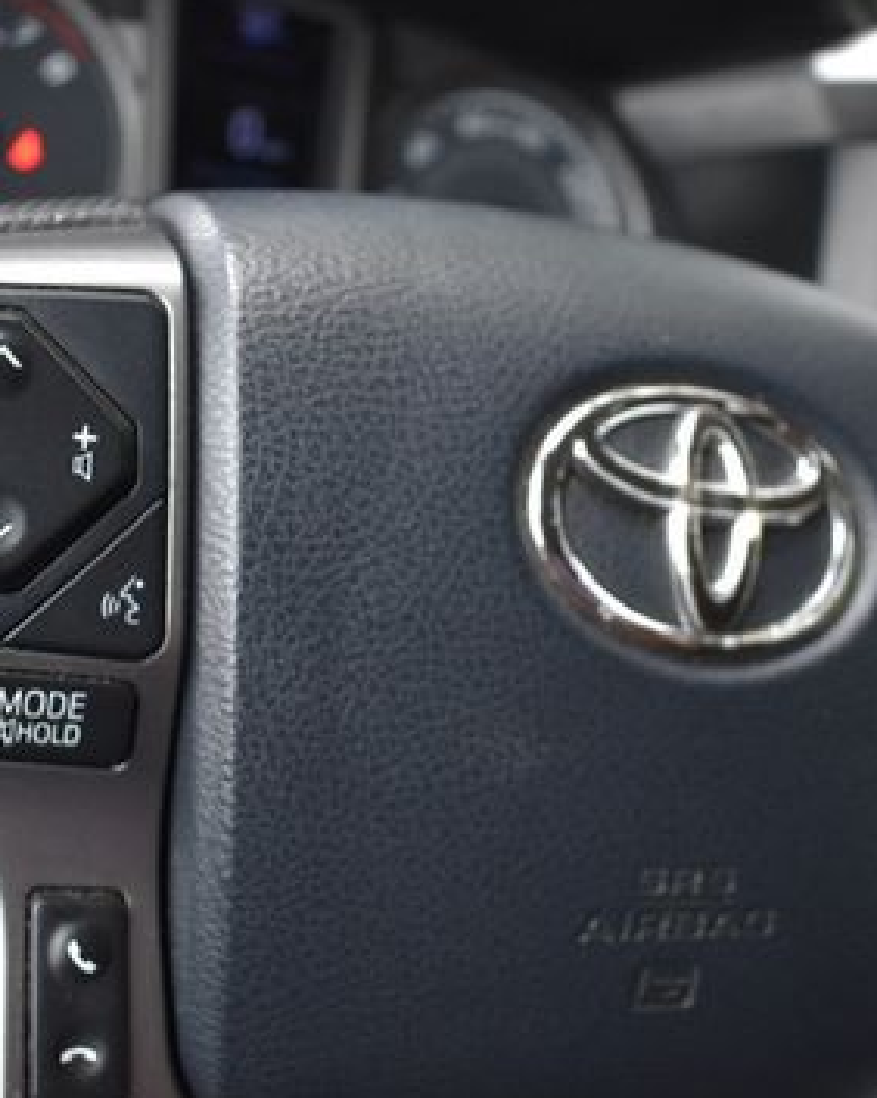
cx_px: 445
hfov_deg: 32.7
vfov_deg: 40.3
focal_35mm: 46
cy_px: 577
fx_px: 1494
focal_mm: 18
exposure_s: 1/160
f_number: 3.5
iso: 800
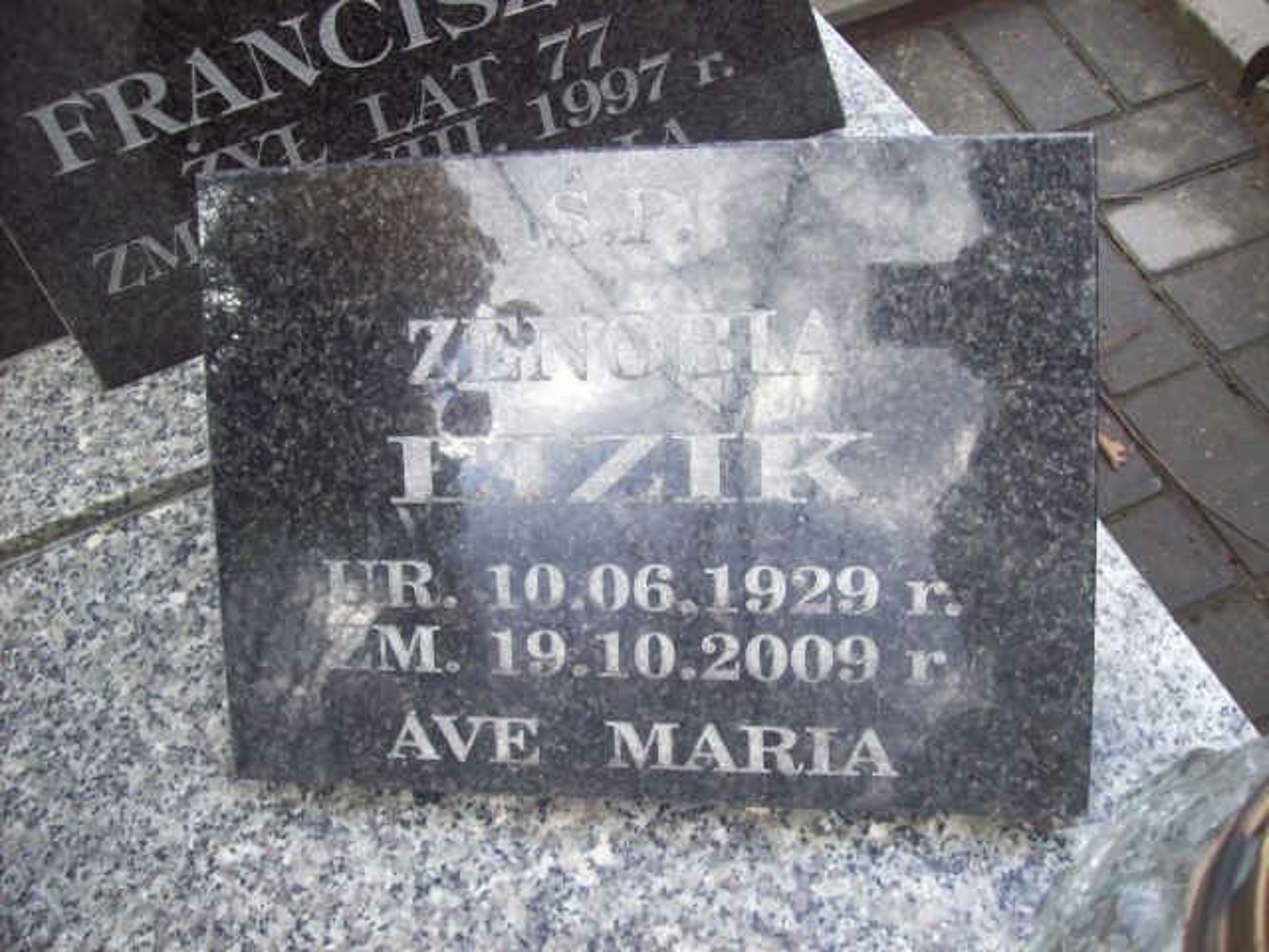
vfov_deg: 39.7
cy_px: 476
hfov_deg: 51.4
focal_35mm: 36
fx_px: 1320
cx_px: 634
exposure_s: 1/76.6
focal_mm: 6
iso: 80
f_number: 2.7
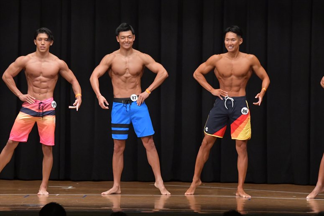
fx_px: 1817
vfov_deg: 6.8
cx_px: 162
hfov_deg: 10.2
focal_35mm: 202
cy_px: 108
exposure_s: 1/400
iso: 6400
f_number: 5.6
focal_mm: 135
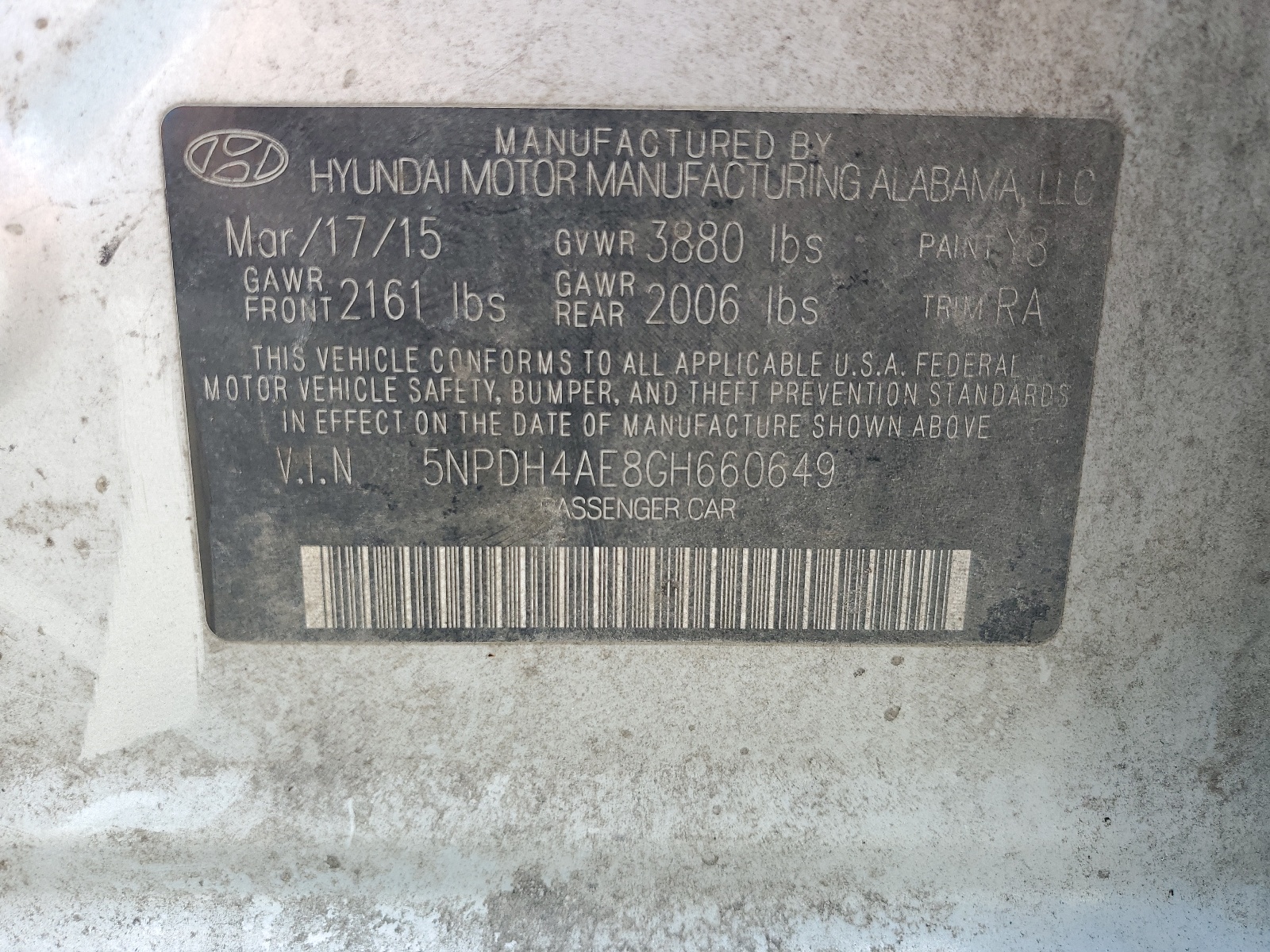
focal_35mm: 26
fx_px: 954
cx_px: 635
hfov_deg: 67.3
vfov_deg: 53.1
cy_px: 476
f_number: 1.5
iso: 50
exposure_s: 1/278
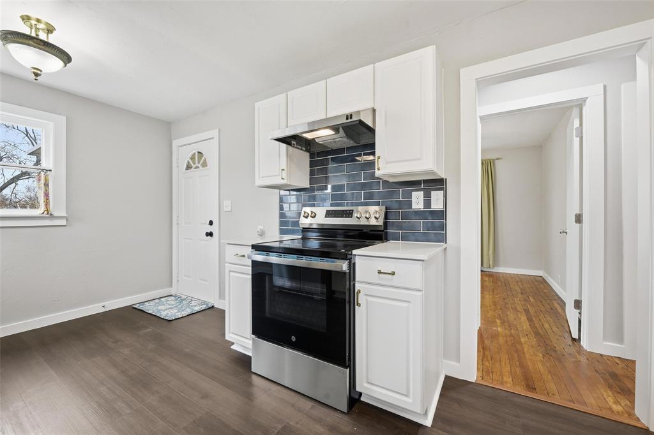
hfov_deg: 104.3
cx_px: 327
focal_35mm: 14
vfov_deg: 81.2
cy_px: 218
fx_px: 254
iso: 100
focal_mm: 14
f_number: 9
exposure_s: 1/50
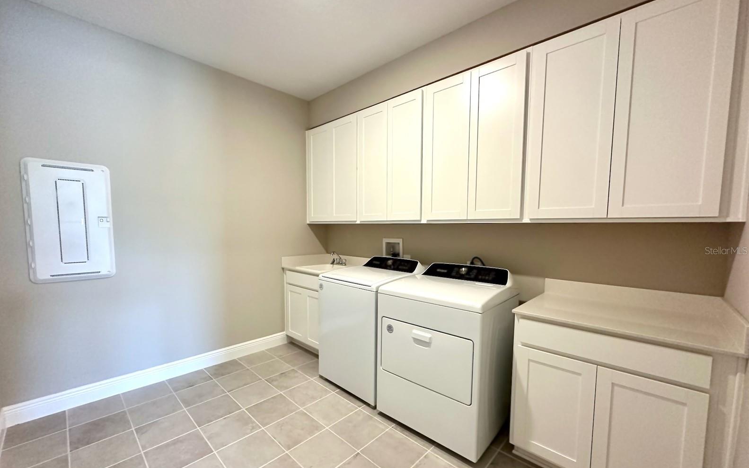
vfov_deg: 74.7
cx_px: 371
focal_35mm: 15
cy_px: 250
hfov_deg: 101.5
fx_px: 306
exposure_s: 1/60
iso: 250
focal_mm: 2.22
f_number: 2.2
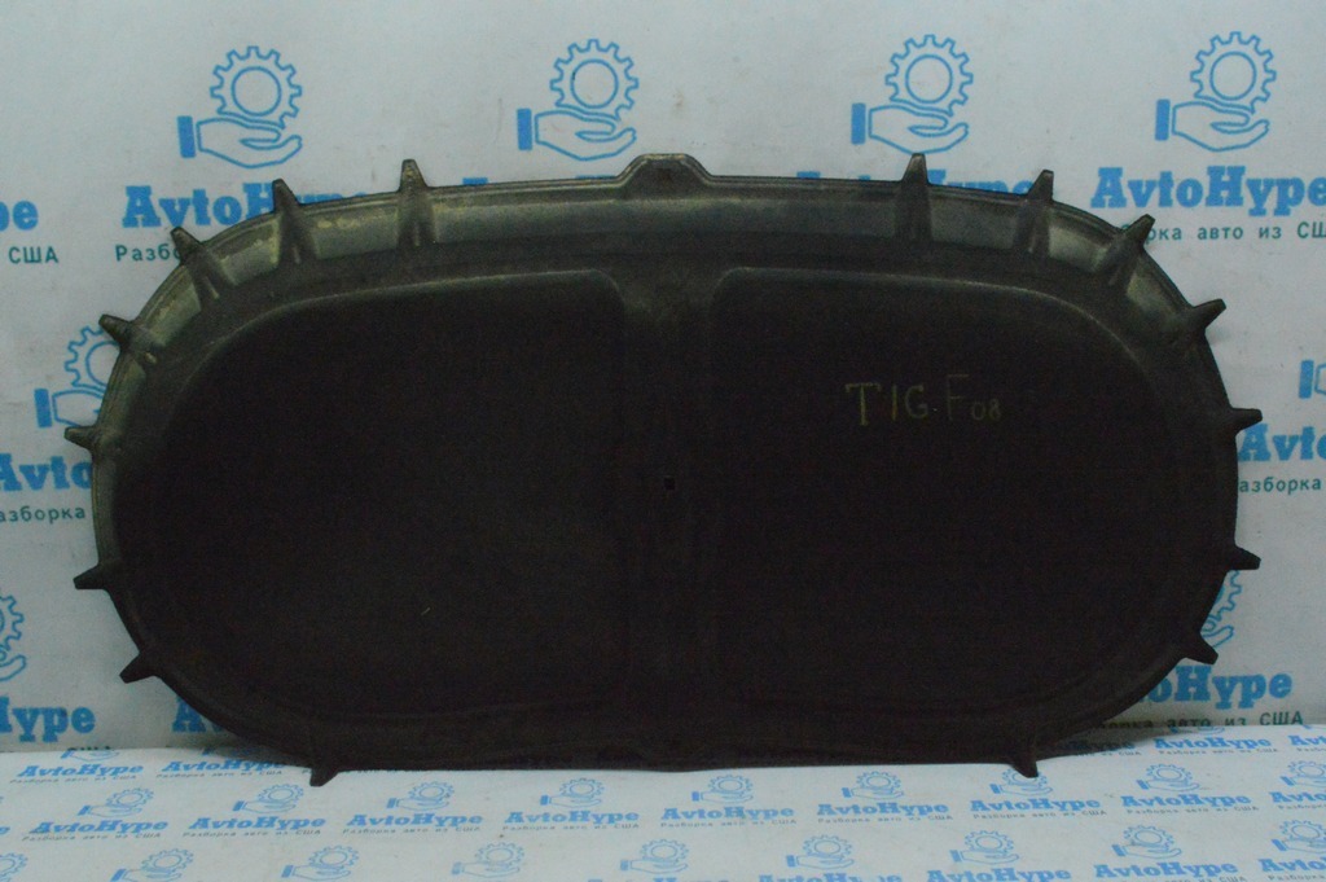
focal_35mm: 36
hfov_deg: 53.2
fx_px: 1325
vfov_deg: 36.8
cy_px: 441
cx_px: 663
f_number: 25
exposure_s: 1/100
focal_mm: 24
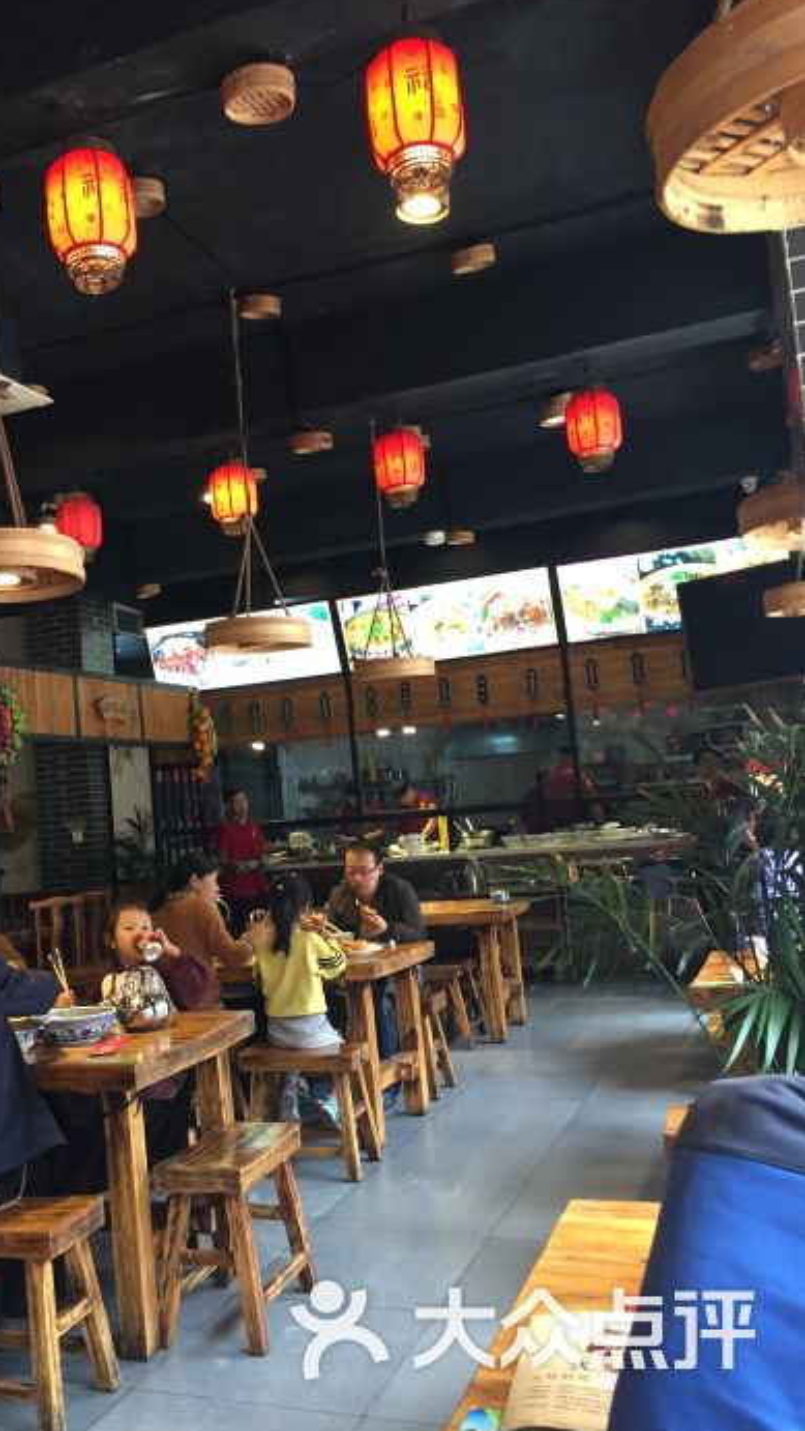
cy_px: 712
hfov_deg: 36.3
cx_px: 266
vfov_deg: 61.0
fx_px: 1214
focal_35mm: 32
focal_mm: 4.15
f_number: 2.2
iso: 125
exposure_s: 1/33
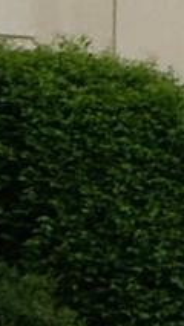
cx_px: 1069
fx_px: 4262
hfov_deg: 2.3
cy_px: -370
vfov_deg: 4.3
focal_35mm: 492
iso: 100
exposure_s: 1/80
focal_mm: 7.6
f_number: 3
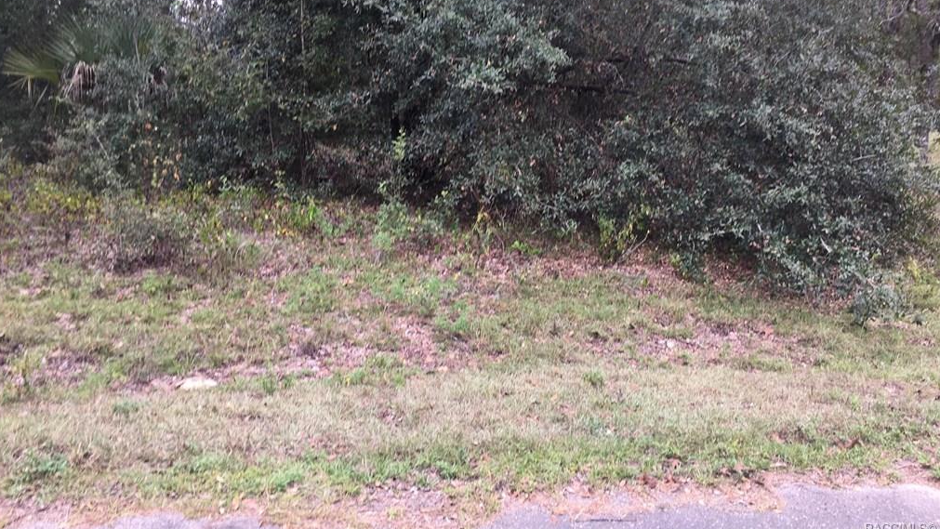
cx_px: 465
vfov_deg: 36.3
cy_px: 179
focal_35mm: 32
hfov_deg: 61.0
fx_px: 798
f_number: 2.2
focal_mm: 4.15
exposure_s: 1/60
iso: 25
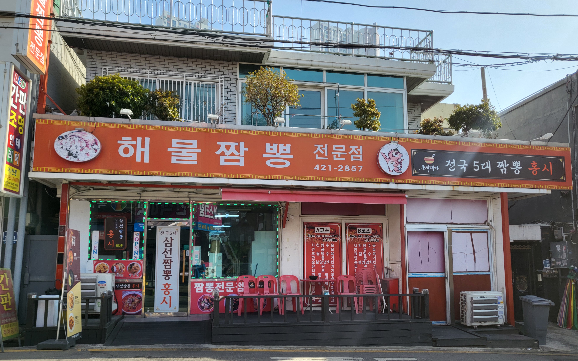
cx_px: 290
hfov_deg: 66.5
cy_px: 211
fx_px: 441
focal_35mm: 28
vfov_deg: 44.4
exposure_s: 1/1742
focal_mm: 4.25
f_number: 1.8
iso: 50
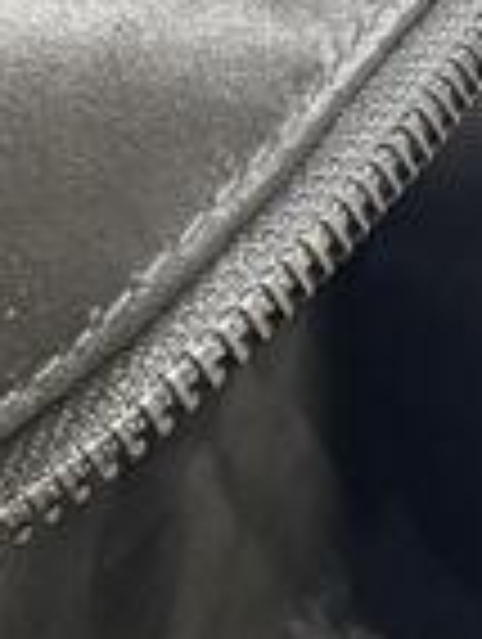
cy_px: 1269
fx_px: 2702
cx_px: -203
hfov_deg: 9.9
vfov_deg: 12.0
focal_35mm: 146
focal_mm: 5.96
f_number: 1.6
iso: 320
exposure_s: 1/60
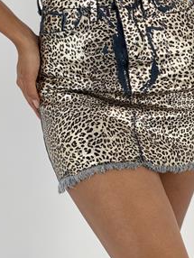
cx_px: 104
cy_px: 87
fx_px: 828
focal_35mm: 111
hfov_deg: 13.4
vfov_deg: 17.7
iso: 50
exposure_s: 1/100
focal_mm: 9
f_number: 2.8
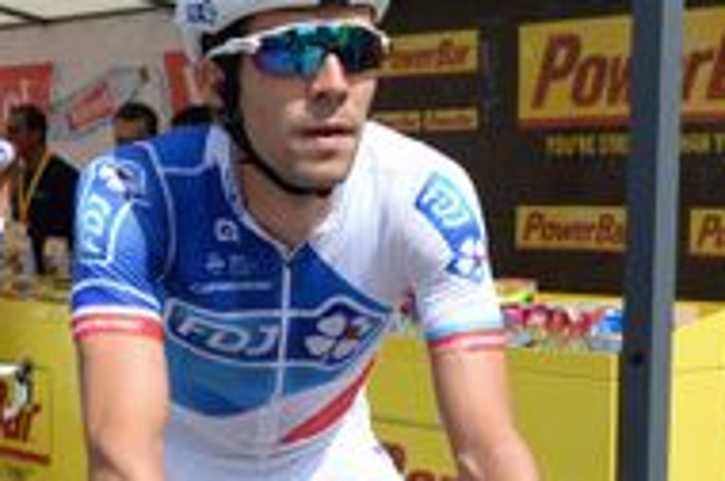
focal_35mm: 83
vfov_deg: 16.4
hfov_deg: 24.5
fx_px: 1669
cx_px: 290
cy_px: 323
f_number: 8
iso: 200
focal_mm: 35
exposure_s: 1/500
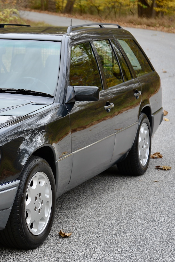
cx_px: -21
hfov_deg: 12.2
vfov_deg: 18.6
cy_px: 131
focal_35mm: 110
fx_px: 802
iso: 100
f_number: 4.5
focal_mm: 62
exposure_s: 1/160
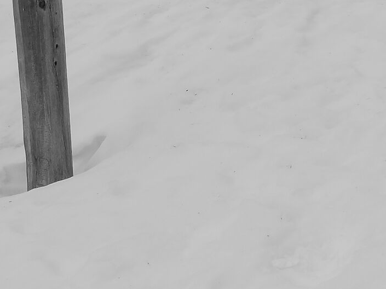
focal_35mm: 109
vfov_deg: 12.6
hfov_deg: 17.6
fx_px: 1215
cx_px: 395
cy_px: -195
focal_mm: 6.8
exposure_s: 1/640
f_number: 4.5
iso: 100
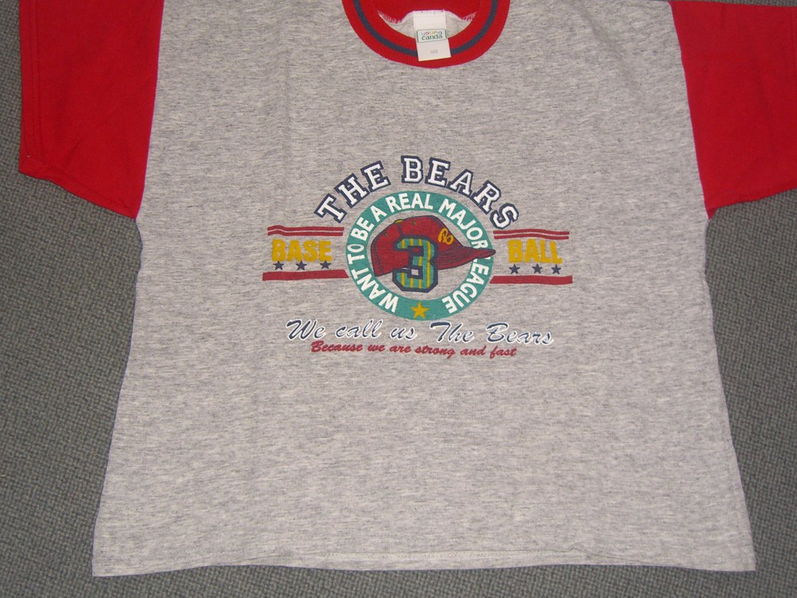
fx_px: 1082
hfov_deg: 40.4
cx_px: 416
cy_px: 266
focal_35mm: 47
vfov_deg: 30.9
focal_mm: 7.9
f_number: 2.8
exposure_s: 1/60
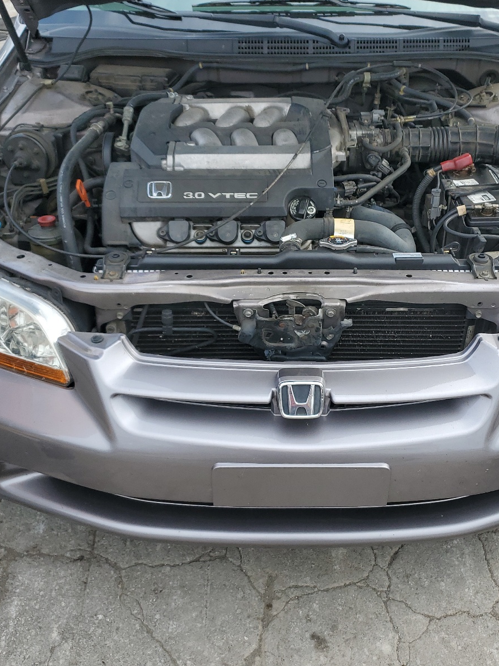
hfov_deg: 40.6
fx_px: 673
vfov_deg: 52.6
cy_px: 330
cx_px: 281
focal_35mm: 35
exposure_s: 1/909
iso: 50
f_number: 1.5
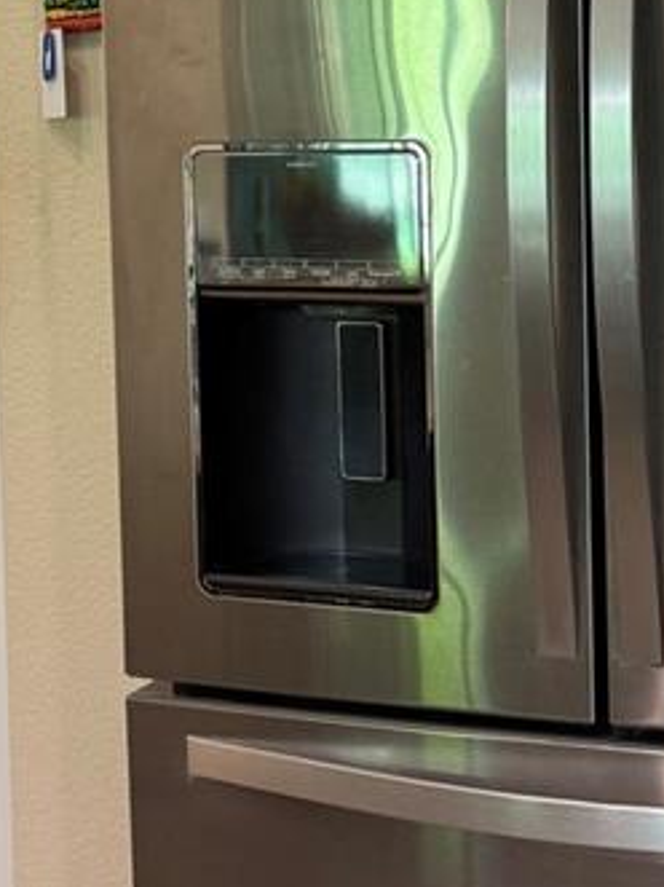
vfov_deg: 22.4
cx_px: 442
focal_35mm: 87
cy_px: 284
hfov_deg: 16.9
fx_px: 2227
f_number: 1.78
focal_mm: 6.76
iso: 160
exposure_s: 1/60
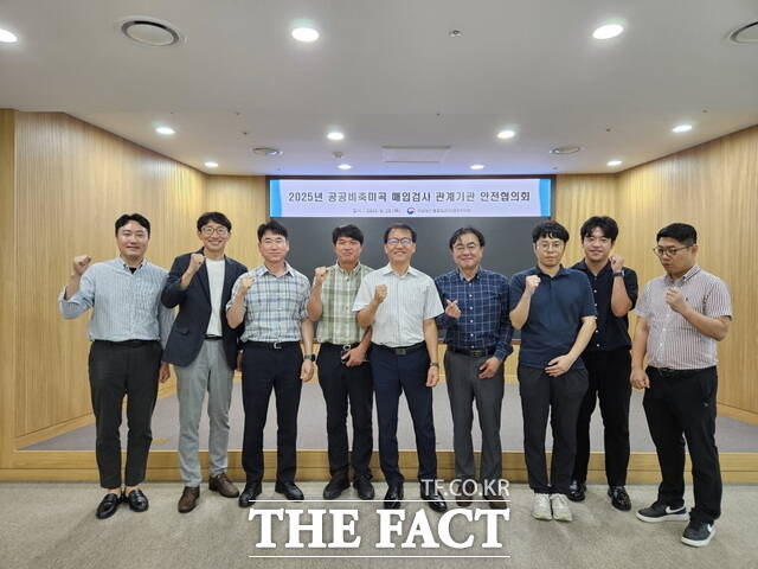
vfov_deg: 58.9
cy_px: 284
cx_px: 379
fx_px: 504
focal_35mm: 23
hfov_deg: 73.9
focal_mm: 5.4
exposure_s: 1/120
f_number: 1.8
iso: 250
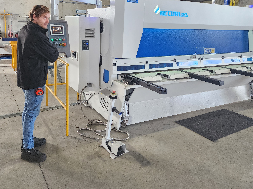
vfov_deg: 43.6
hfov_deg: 56.8
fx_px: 234
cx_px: 131
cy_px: 64
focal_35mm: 32
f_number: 1.8
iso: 200
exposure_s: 1/180
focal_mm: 6.4
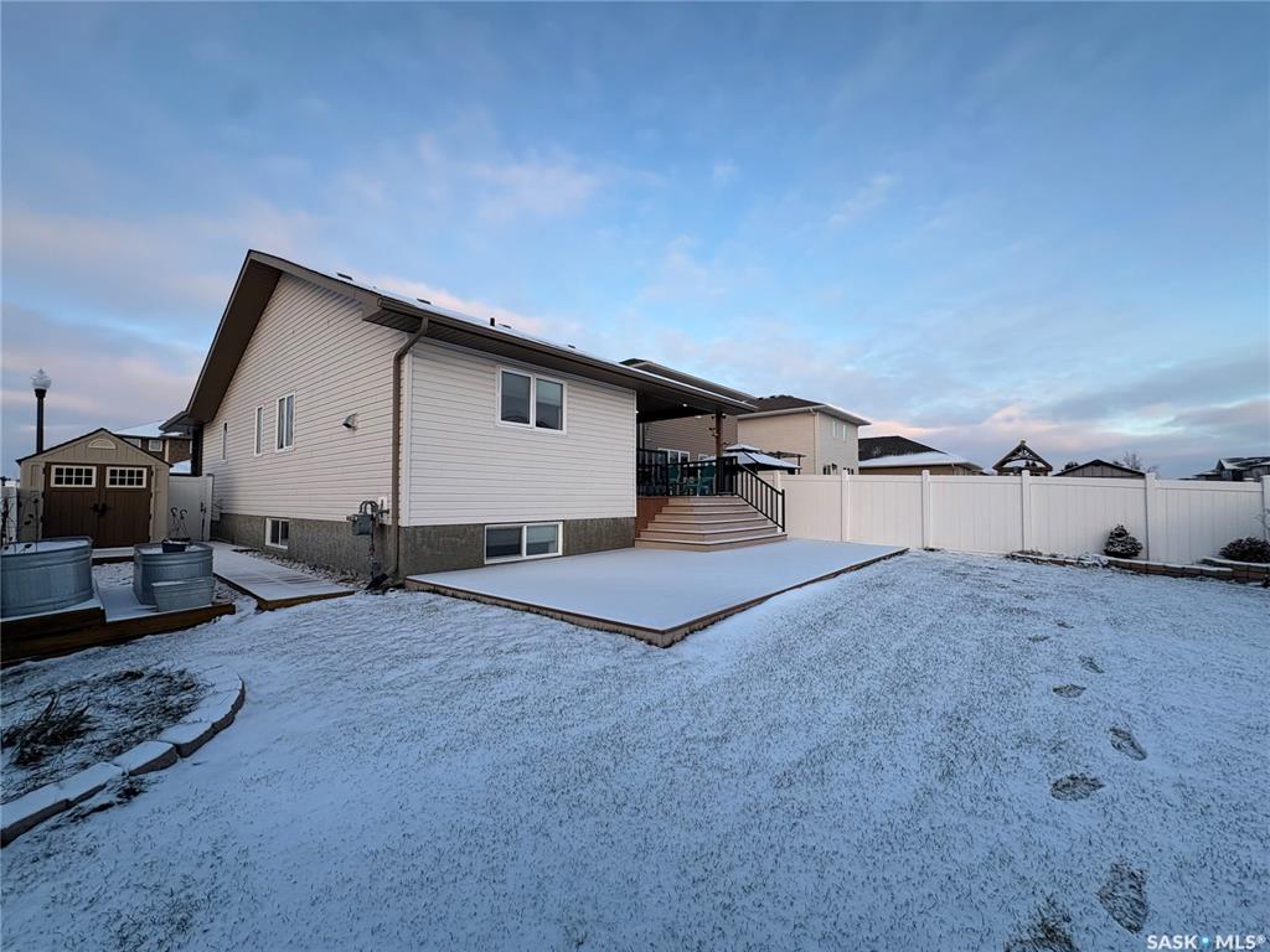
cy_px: 476
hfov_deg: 102.1
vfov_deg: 85.7
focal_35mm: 14
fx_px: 514
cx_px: 635
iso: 40
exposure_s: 1/325
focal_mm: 2.22
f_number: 2.2
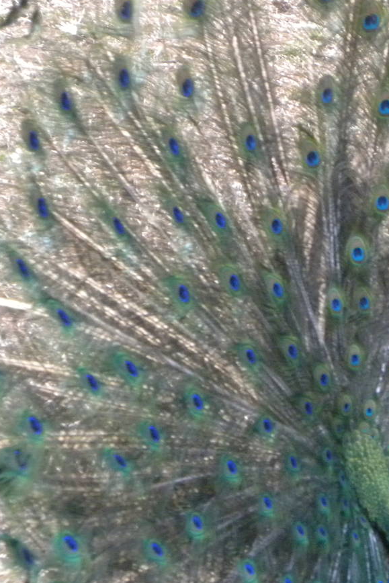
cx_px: 355
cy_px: 280
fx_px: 4471
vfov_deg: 7.5
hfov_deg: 5.0
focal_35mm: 276
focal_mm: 25.7
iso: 400
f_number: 4.5
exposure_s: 1/72
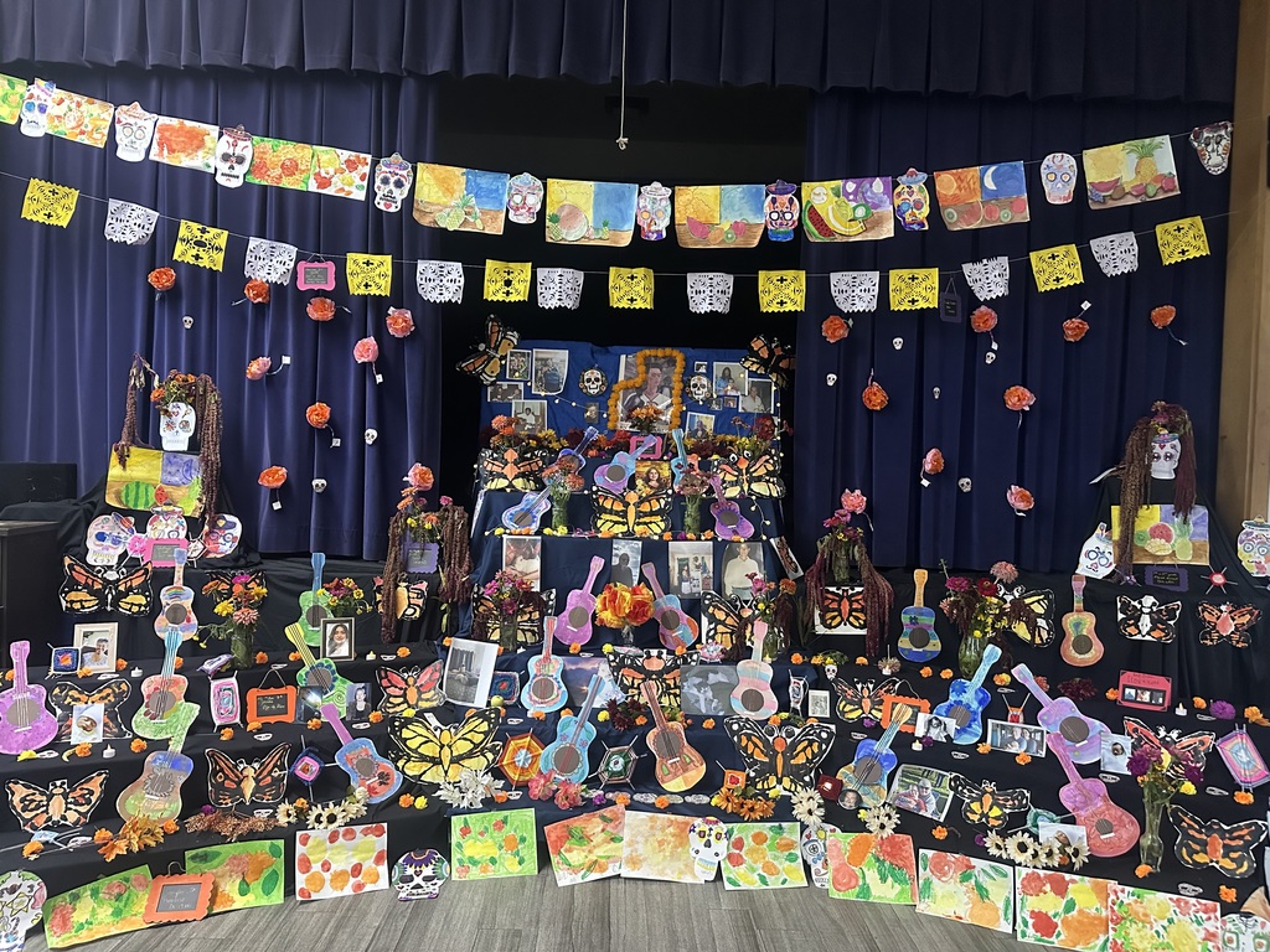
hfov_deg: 71.6
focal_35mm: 24
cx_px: 635
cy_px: 476
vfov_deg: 56.8
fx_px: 881
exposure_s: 1/54
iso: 1000
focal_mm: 6.86
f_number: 1.78
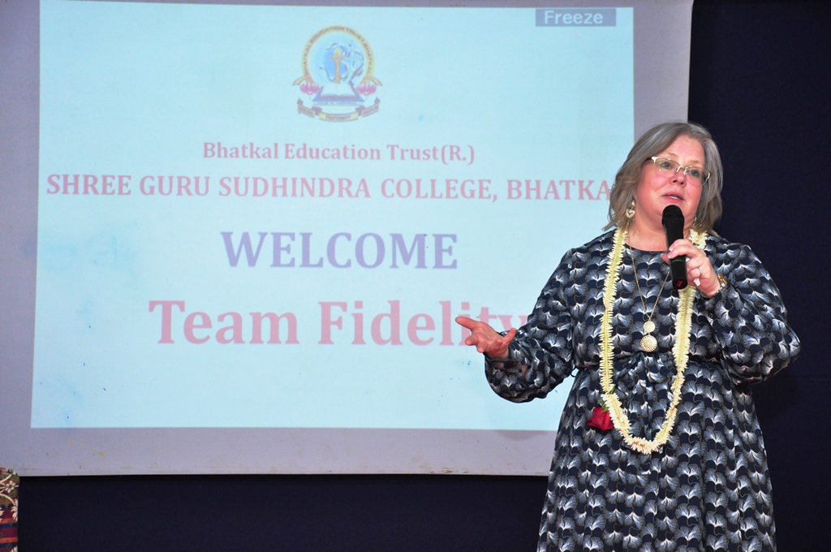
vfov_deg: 14.7
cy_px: 276
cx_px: 416
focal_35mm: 93
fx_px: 2144
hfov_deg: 21.9
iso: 1250
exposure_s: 1/160
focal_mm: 62
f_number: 5.6
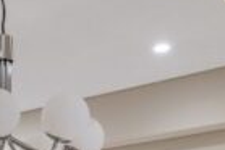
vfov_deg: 12.3
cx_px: -29
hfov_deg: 19.8
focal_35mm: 98
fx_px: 613
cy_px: 306
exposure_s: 1/5
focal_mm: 17
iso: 100
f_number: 8
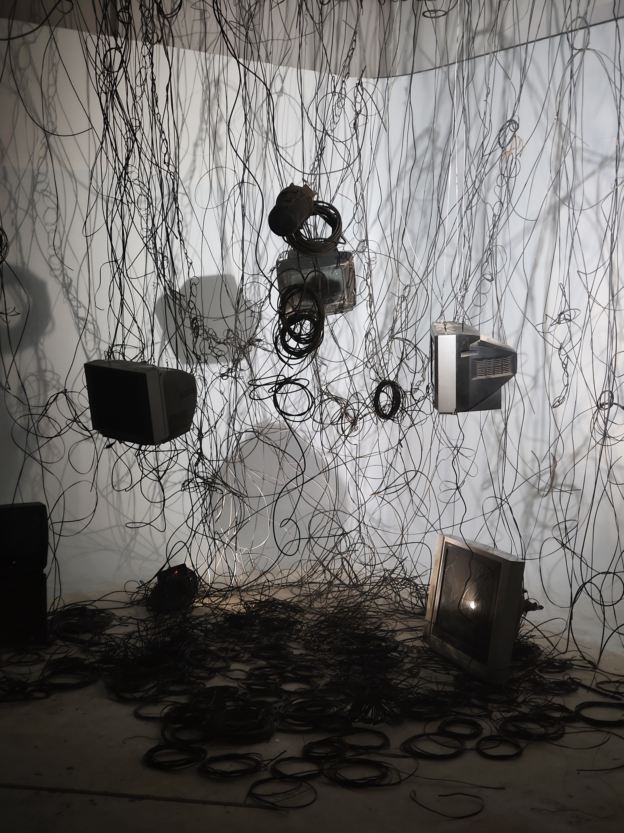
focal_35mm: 50
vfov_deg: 38.2
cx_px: 312
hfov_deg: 29.1
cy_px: 416
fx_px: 1202
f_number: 2
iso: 827
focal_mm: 7.1
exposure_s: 1/50
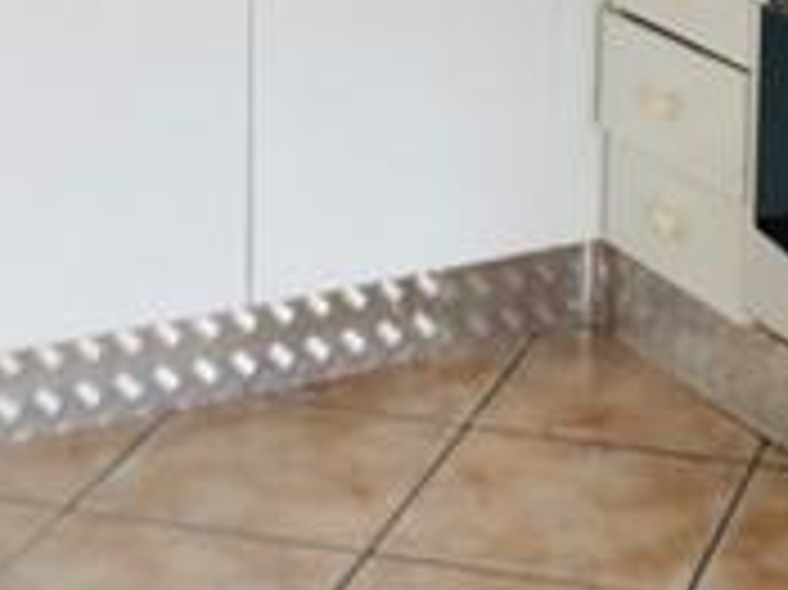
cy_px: -545
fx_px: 2707
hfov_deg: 16.5
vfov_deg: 11.4
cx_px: 567
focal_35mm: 119
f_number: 1.8
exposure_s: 1/121
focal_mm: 4.25
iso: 80
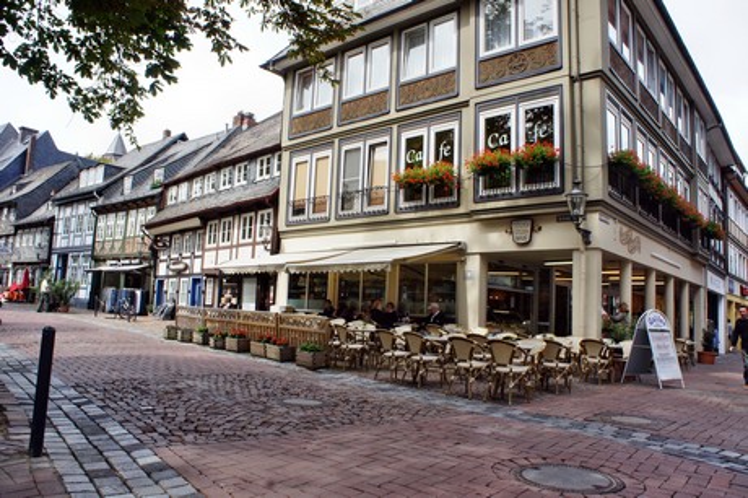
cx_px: 374
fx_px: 561
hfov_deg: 67.4
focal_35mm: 27
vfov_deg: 47.9
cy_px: 249
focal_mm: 18
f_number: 11
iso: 320
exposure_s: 1/125
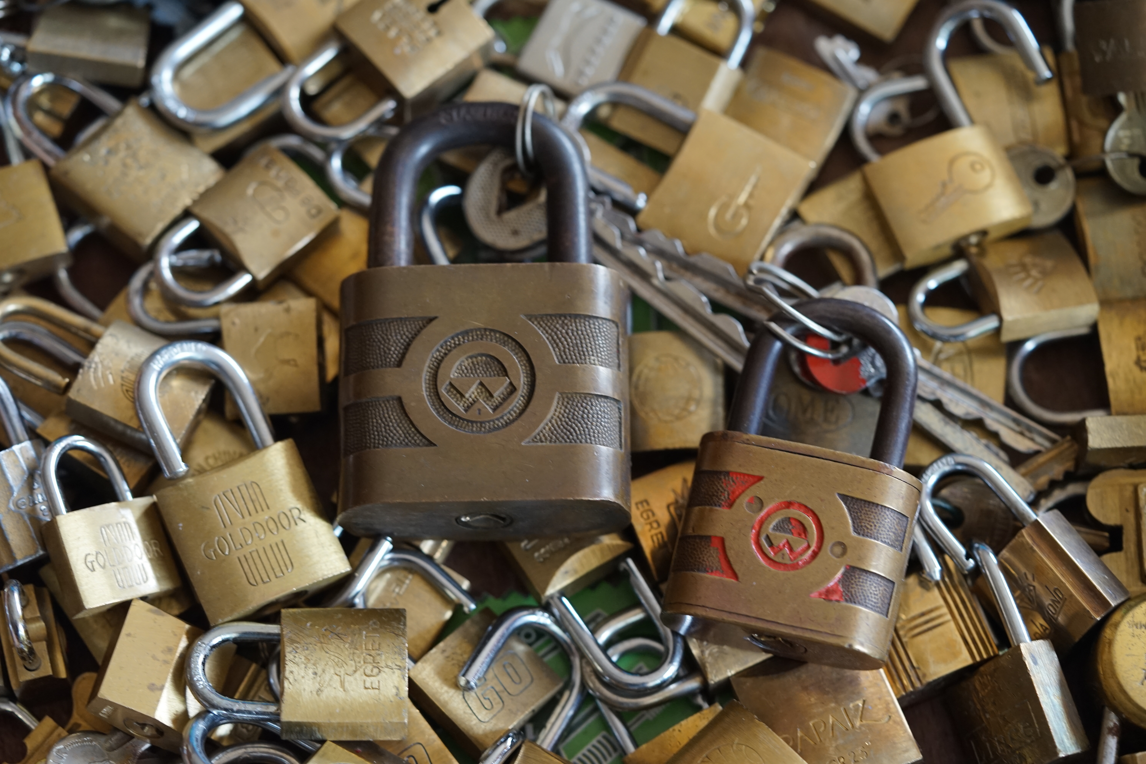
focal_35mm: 90
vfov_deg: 15.2
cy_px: 382
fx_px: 2865
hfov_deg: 22.6
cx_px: 573
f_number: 4
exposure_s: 1/100
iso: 1250
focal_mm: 90
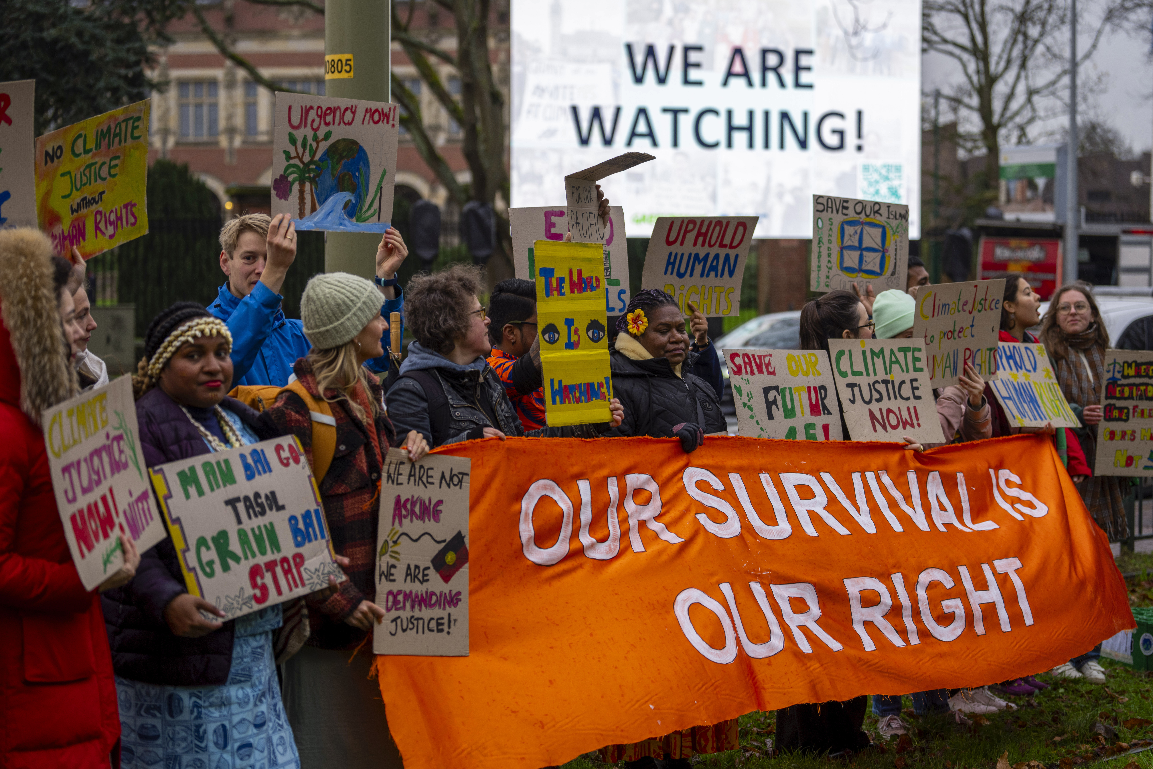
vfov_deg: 19.5
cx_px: 576
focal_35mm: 70
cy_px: 384
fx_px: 2242
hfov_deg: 28.8
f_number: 2.8
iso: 160
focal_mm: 70
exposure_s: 1/160
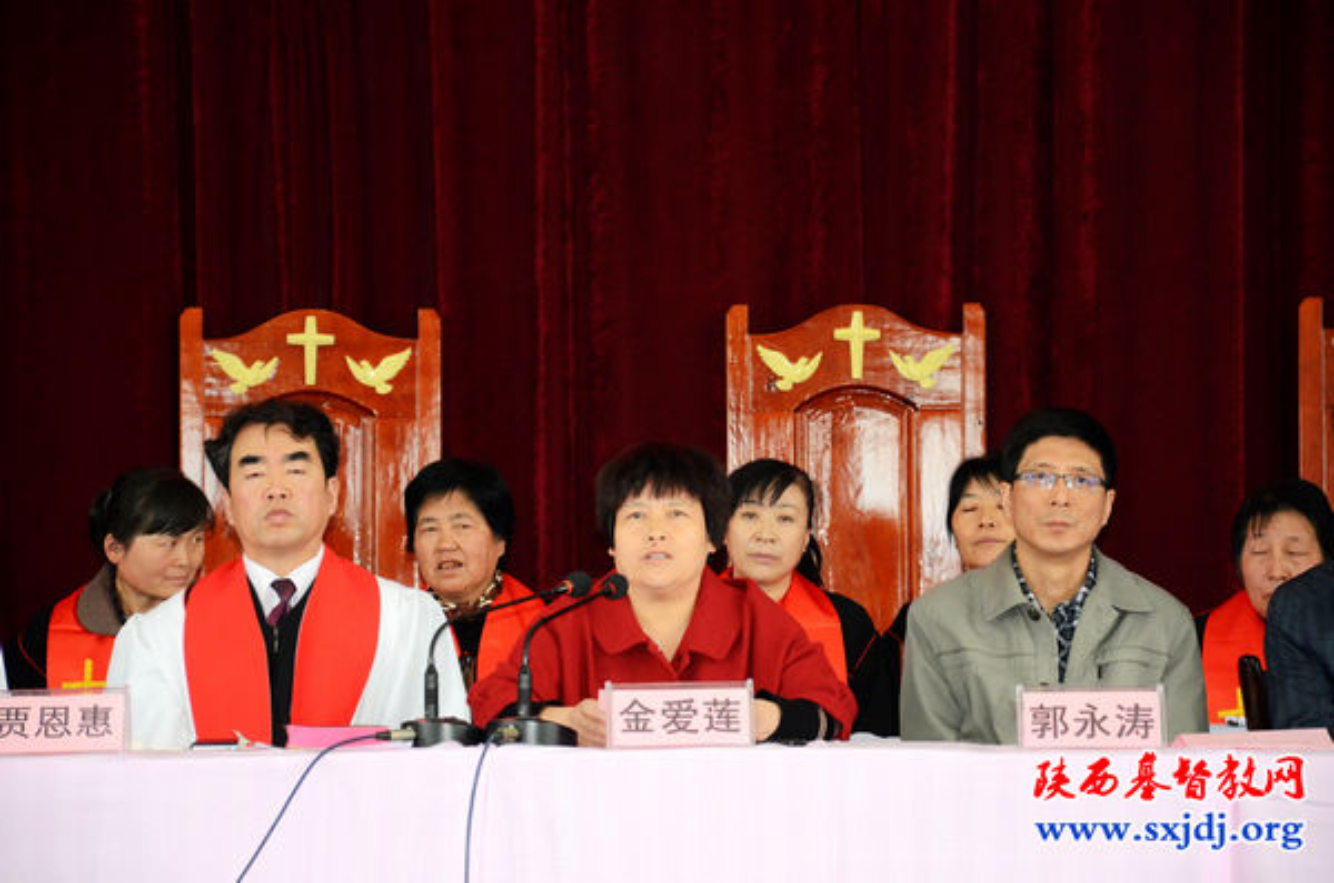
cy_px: 442
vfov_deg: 8.7
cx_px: 667
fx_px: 5822
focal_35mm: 158
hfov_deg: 13.1
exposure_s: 1/60
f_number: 6.3
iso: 2000
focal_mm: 105
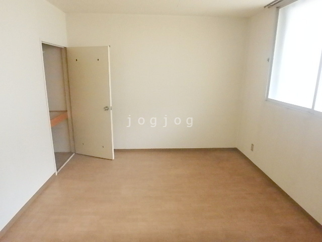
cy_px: 121
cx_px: 161
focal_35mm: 21
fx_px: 195
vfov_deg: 63.4
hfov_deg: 79.0
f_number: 3.5
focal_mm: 3.7
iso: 1600
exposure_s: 1/20
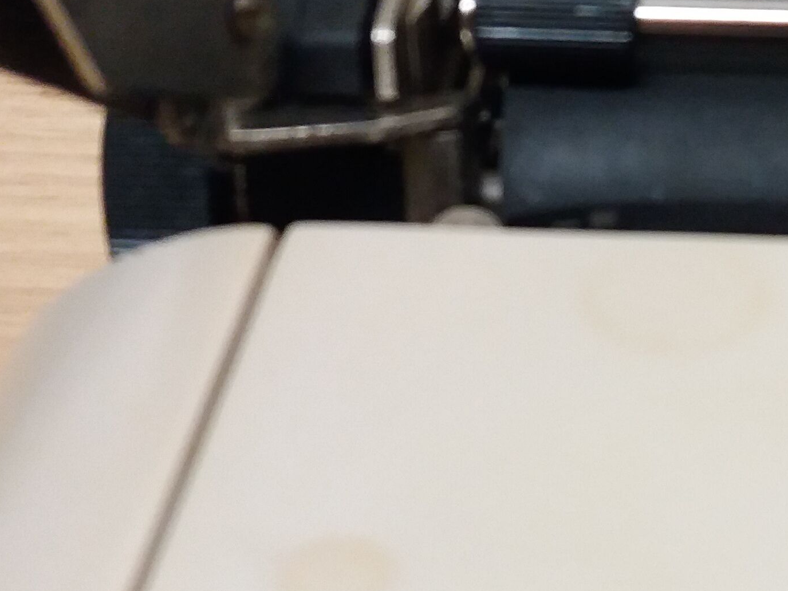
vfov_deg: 17.2
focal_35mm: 84
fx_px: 1912
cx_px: 767
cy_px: 596
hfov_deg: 22.5
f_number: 1.9
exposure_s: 1/126
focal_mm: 3.7
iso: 200
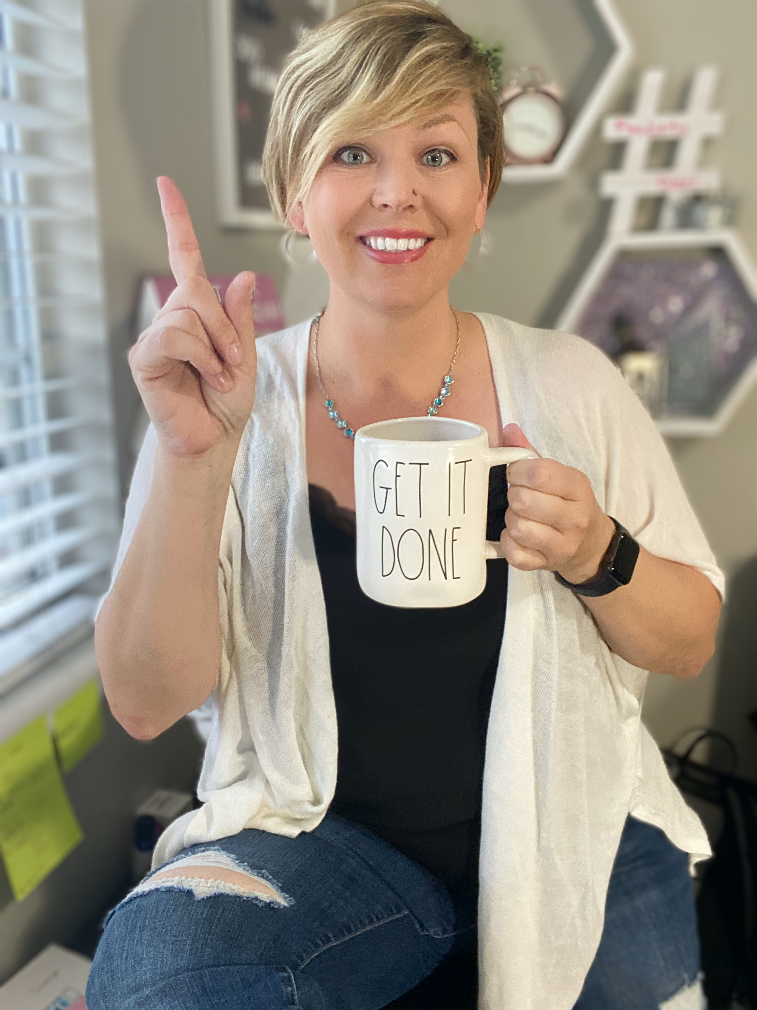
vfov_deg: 60.0
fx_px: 875
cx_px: 378
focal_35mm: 30
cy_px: 505
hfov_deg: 46.8
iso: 400
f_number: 2.2
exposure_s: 1/40
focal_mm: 2.71
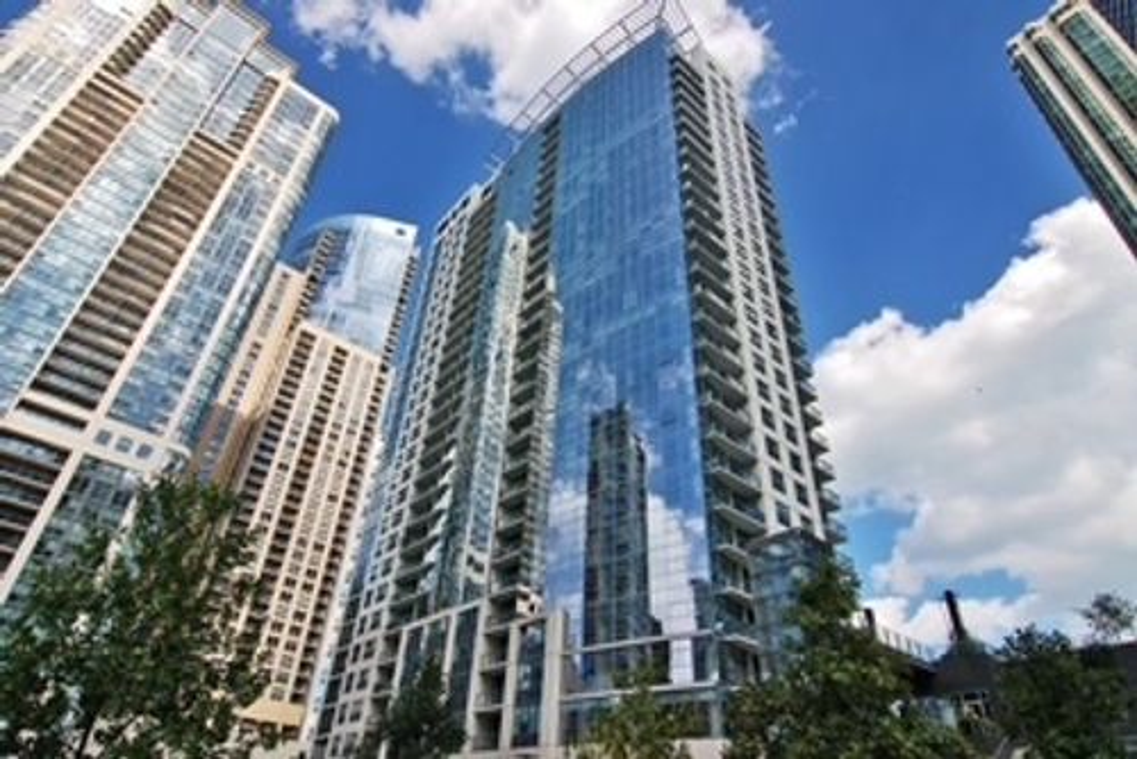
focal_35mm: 20
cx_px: 568
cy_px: 380
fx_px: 616
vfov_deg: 63.3
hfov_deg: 85.4
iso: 200
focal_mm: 13
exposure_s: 1/400
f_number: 8
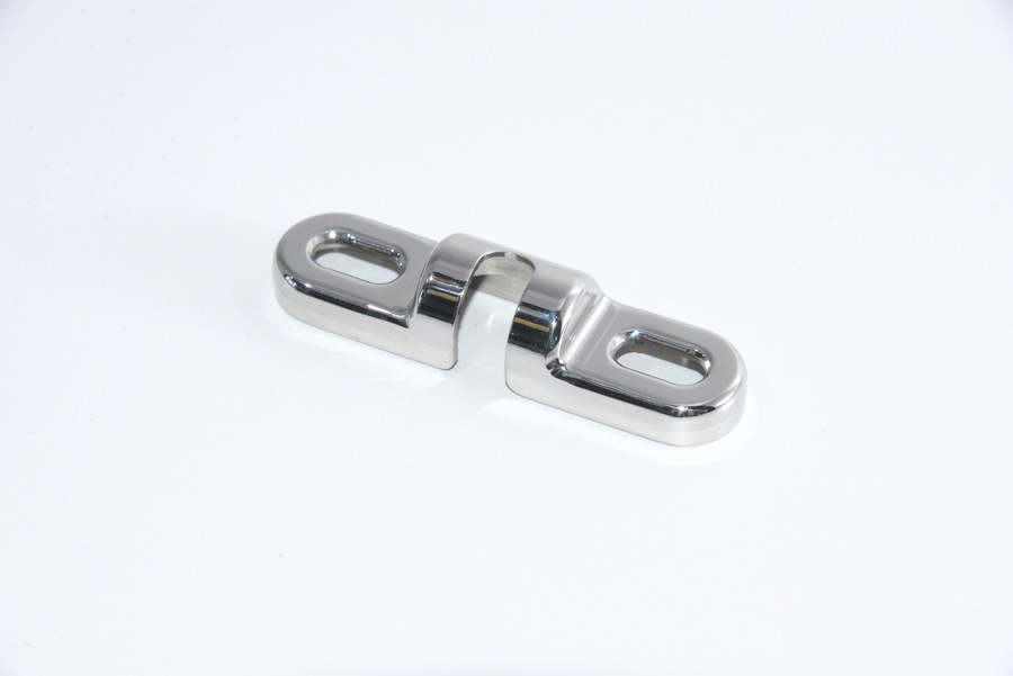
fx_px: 8445
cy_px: 338
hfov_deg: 6.9
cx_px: 506
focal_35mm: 300
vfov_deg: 4.6
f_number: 16
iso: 1600
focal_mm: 300
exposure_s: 1/250
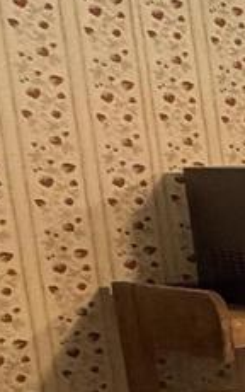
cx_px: 1051
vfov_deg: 21.9
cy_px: 336
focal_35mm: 93
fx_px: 992
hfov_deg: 7.6
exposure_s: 1/60
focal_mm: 2.22
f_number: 2.2
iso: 320
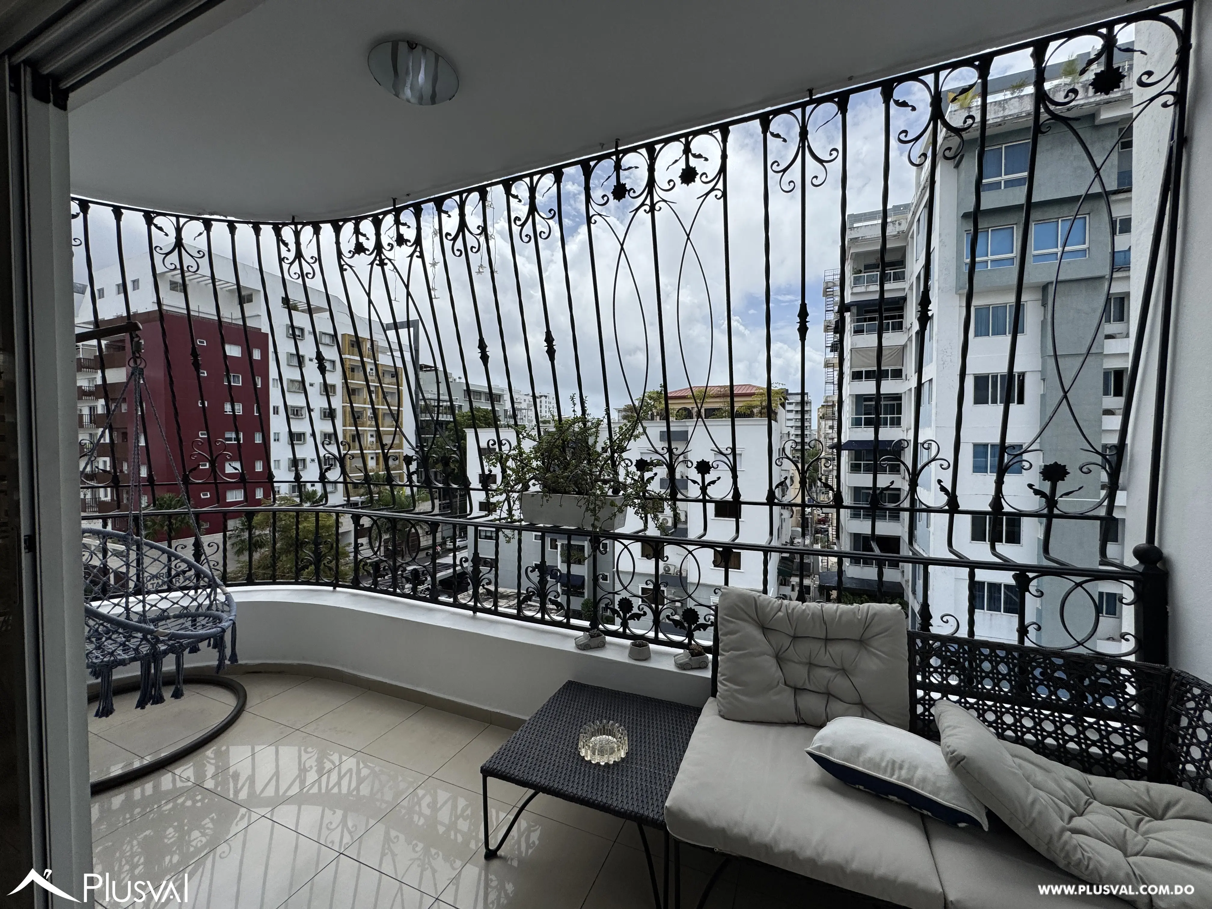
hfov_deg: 102.1
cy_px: 454
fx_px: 490
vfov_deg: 85.7
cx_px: 606
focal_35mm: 14
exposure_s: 1/3717
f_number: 2.2
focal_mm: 2.22
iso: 50
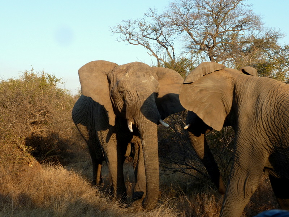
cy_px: 108
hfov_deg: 34.9
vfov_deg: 26.6
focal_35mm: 55
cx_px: 144
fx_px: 459
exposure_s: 1/125
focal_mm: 9.1
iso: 80
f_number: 3.9
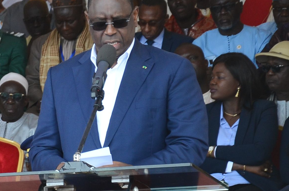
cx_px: -159
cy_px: 182
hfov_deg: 4.8
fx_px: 3420
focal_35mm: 427
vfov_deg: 3.2
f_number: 5.6
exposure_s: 1/250
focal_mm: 90
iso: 500
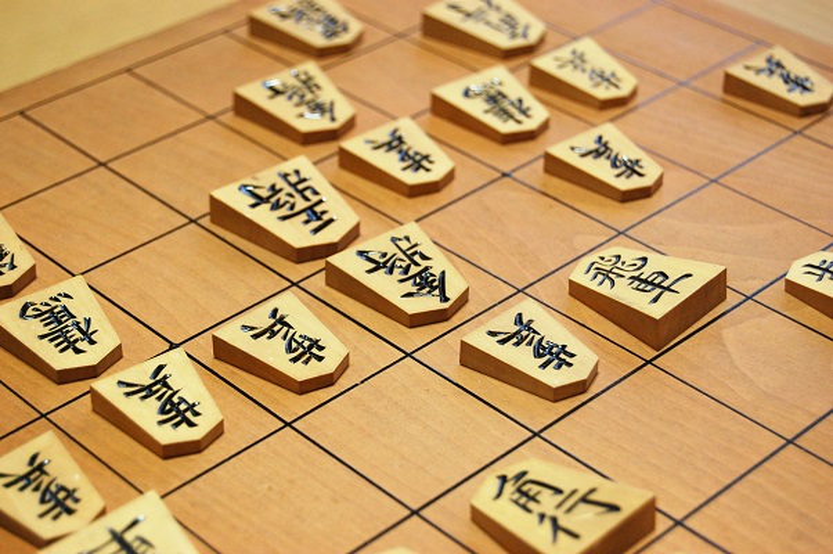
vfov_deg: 16.5
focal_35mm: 82
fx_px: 1907
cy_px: 277
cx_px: 416
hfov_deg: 24.6
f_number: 5.6
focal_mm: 55
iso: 800
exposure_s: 1/25
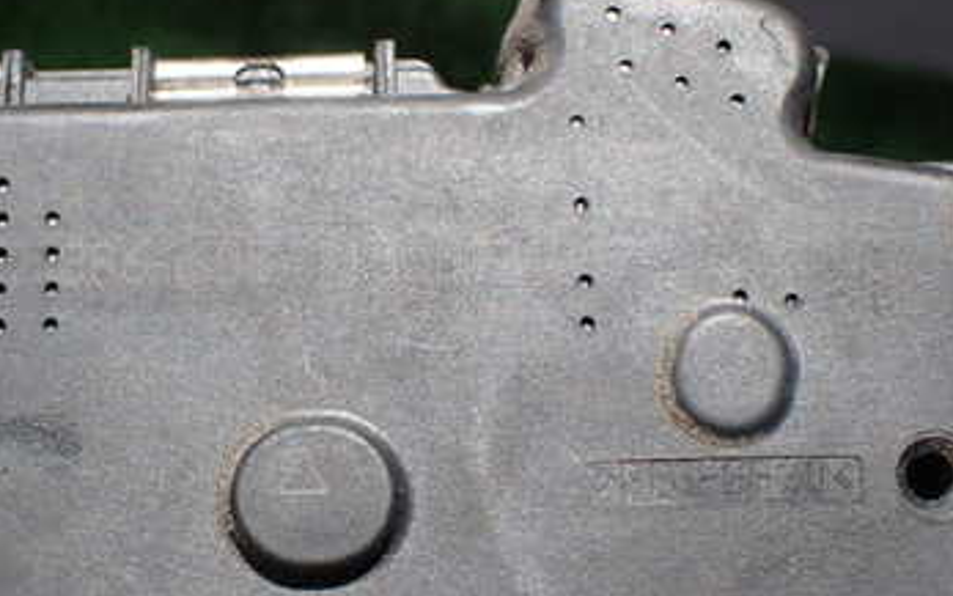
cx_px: 335
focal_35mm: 55
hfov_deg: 36.6
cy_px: 404
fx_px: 1429
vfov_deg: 23.4
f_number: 3.2
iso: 100
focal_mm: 5.4
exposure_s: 1/320
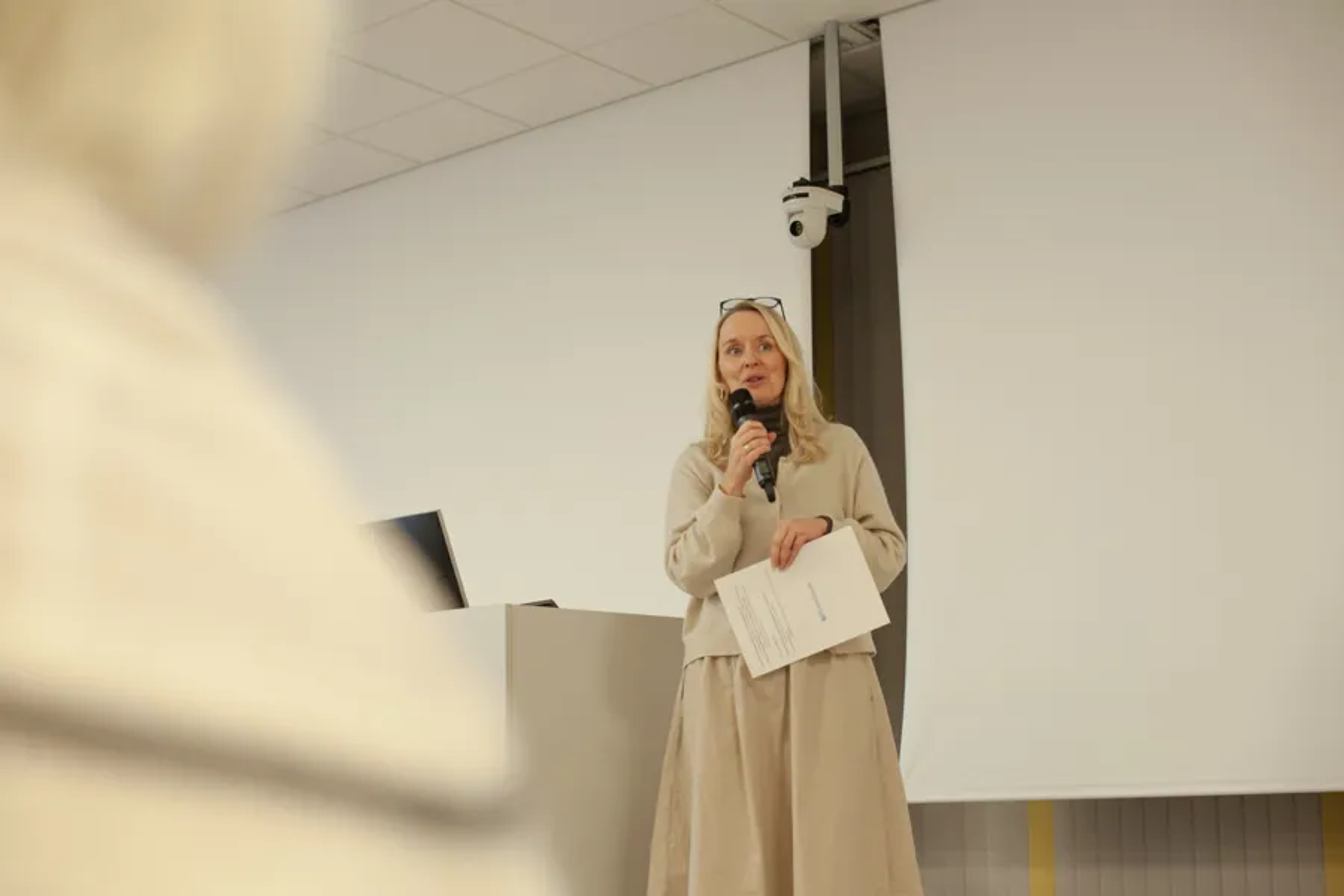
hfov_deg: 39.6
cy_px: 448
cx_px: 672
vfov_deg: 27.0
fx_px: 1867
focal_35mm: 50
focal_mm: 50
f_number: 3.5
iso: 1250
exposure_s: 1/125
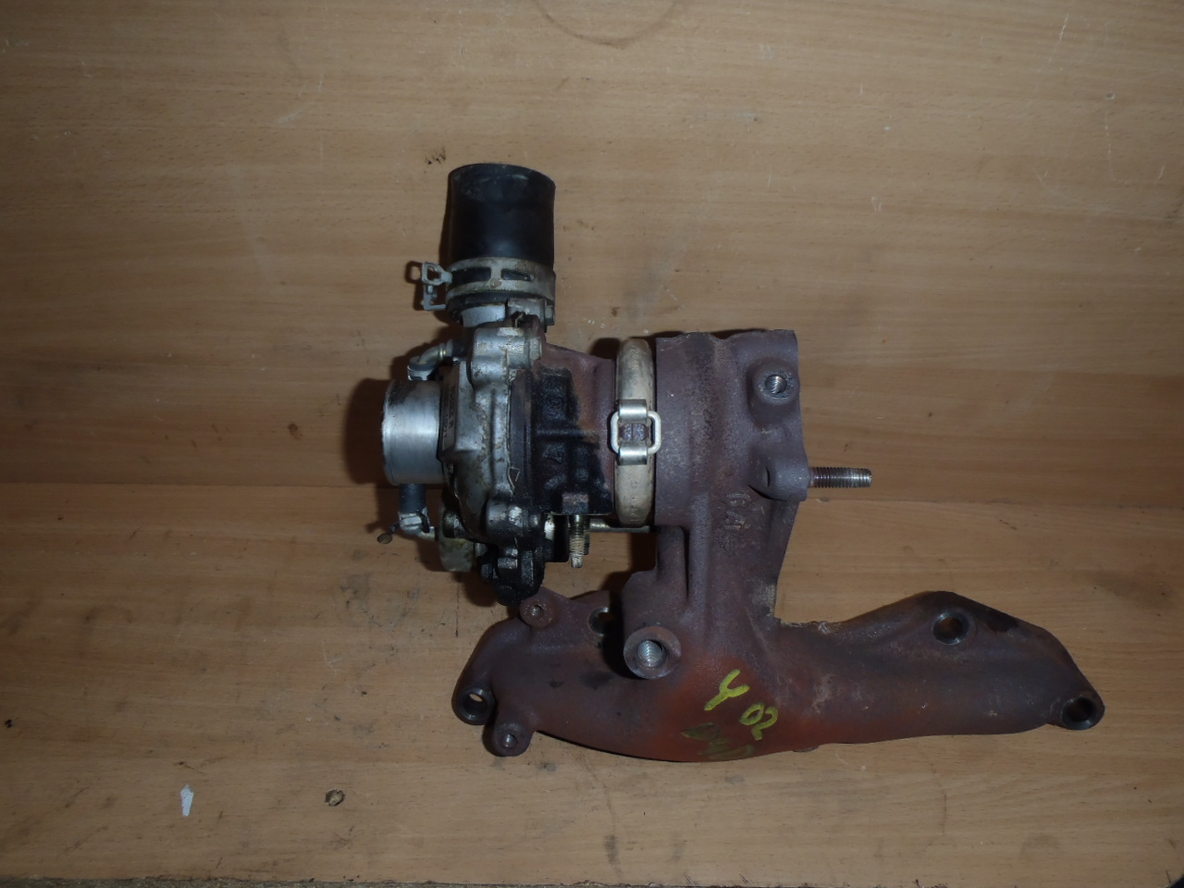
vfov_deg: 49.7
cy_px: 444
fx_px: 958
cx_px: 592
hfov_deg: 63.4
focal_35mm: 28
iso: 100
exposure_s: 1/30
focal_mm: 5
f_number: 3.9
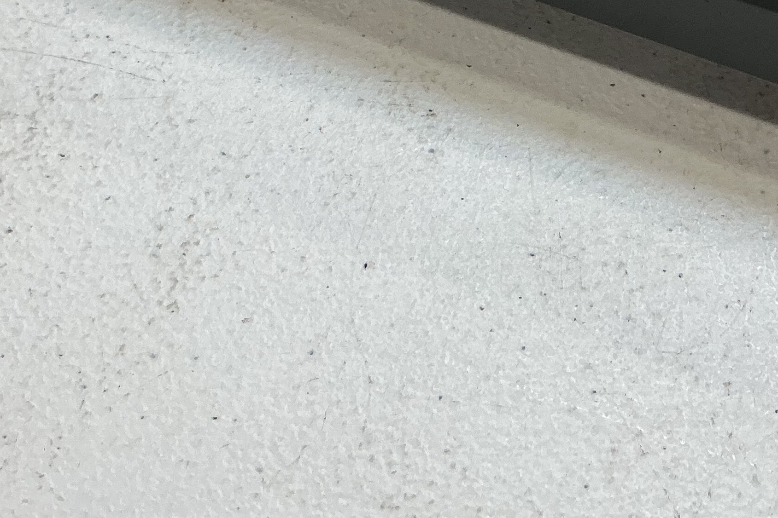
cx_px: 614
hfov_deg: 27.6
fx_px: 1556
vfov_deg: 18.1
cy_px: -87
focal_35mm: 72
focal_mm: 3
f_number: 1.8
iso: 64
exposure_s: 1/100
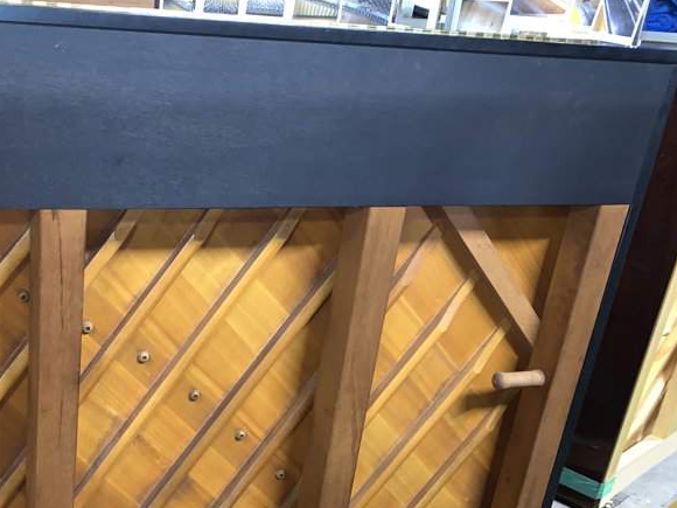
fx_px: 841
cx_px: 165
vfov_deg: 33.1
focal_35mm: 43
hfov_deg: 42.4
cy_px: 362
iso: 100
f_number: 1.8
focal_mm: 4.25
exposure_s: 1/6
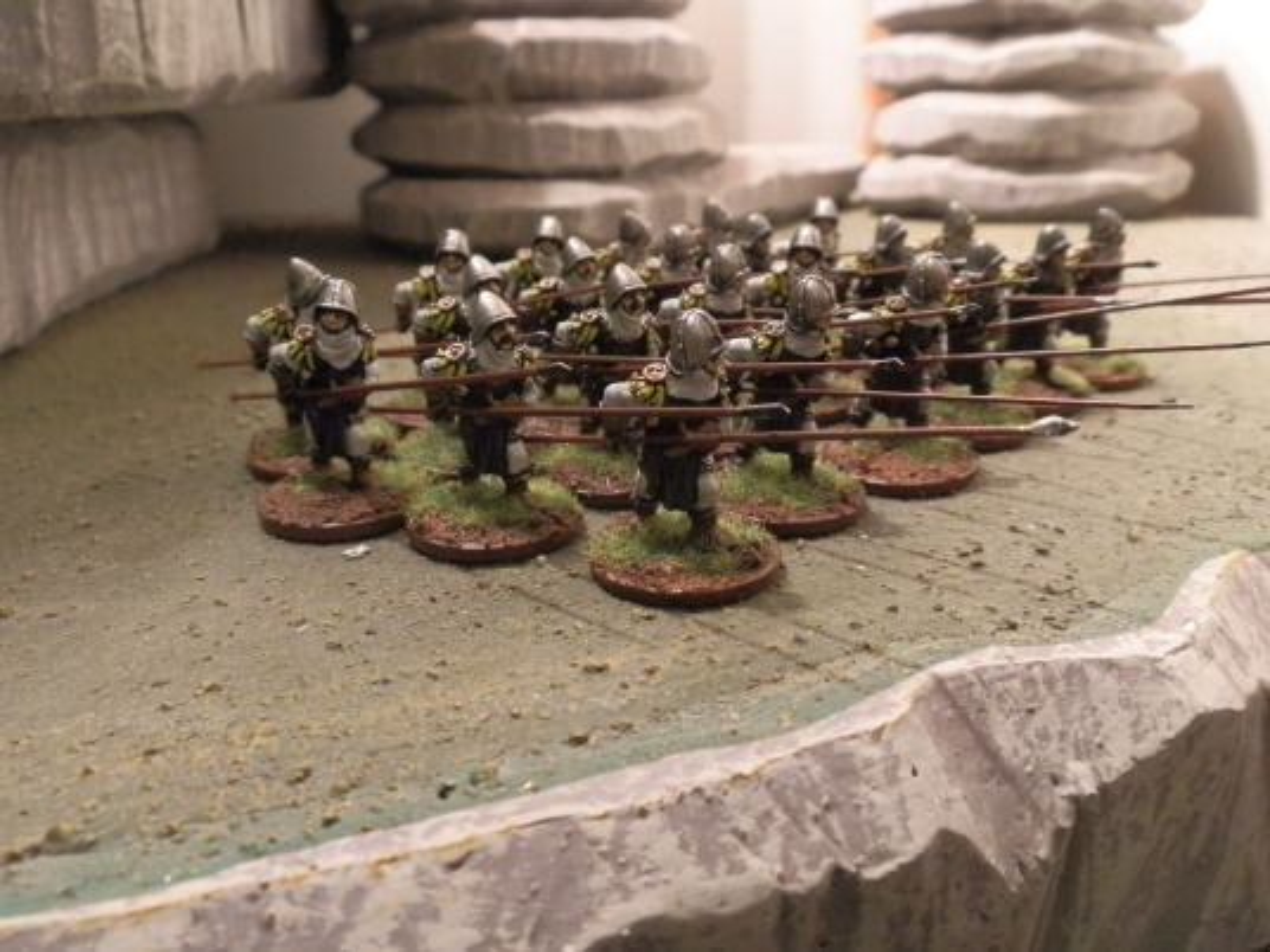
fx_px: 1027
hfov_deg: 63.4
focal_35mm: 28
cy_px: 476
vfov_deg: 49.7
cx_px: 635
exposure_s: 1/60
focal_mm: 5
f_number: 3.1
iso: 400
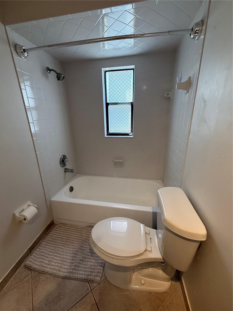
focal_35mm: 14
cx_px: 116
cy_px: 156
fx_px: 126
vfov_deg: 102.1
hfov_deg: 85.7
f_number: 2.2
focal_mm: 2.22
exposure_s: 1/120
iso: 160
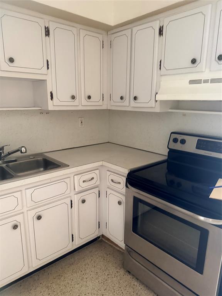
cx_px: 111
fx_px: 205
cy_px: 148
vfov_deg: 71.6
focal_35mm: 24
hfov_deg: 56.8
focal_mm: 6.76
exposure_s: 1/30
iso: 1000
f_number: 1.78
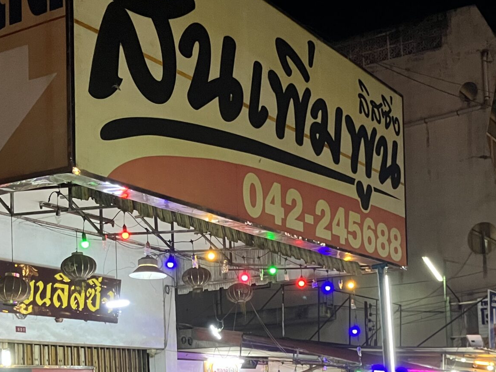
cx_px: 272
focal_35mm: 62
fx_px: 888
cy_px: 366
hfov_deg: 31.2
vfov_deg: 22.8
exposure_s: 1/33
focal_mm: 3.99
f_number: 1.8
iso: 320
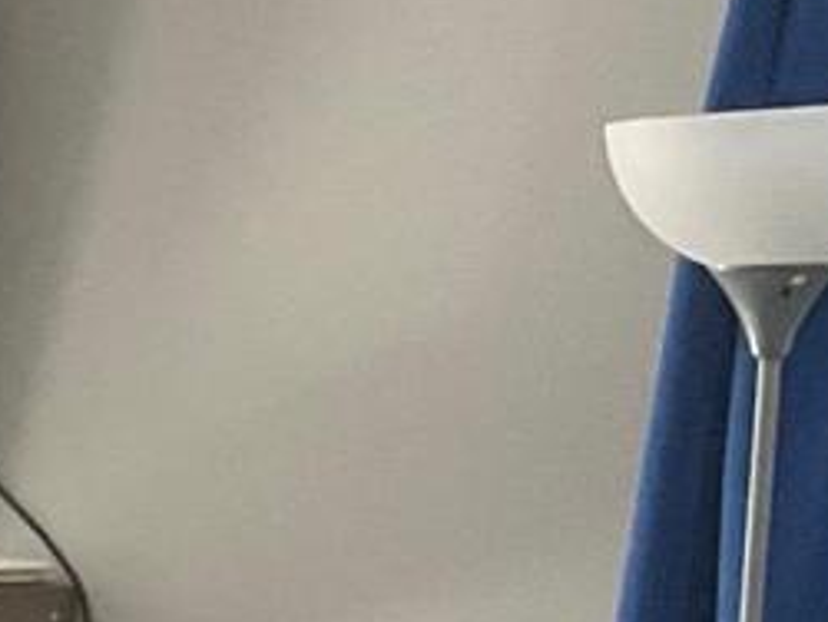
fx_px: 3998
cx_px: -1454
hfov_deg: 9.7
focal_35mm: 167
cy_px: 1151
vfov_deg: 8.5
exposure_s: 1/120
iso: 40
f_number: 1.8
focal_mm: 3
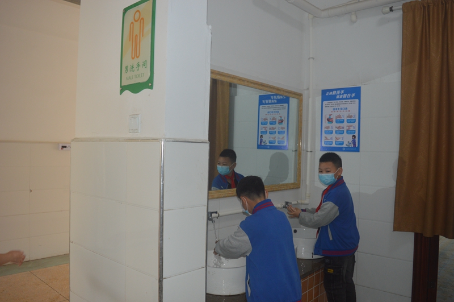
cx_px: 227
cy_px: 151
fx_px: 340
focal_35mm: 27
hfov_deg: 67.5
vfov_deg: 47.8
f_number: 4
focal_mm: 18
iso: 400
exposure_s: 1/60
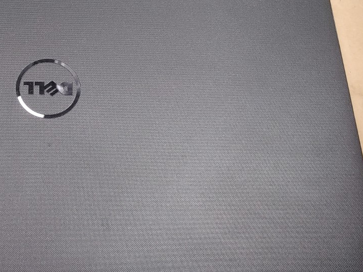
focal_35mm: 52
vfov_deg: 28.0
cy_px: 110
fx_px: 545
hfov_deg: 35.0
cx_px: 45
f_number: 1.8
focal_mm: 4.36
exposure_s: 1/60
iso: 50
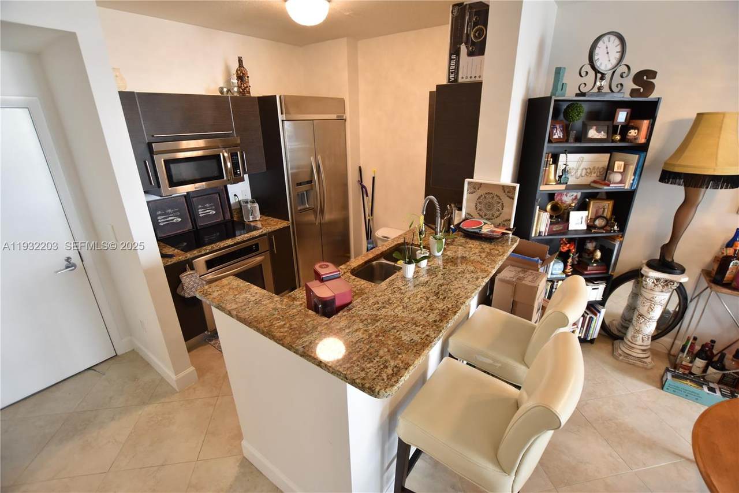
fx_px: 308
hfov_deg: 100.4
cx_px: 370
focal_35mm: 15
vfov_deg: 77.3
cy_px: 246
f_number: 4
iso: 720
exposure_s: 1/60
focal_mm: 10
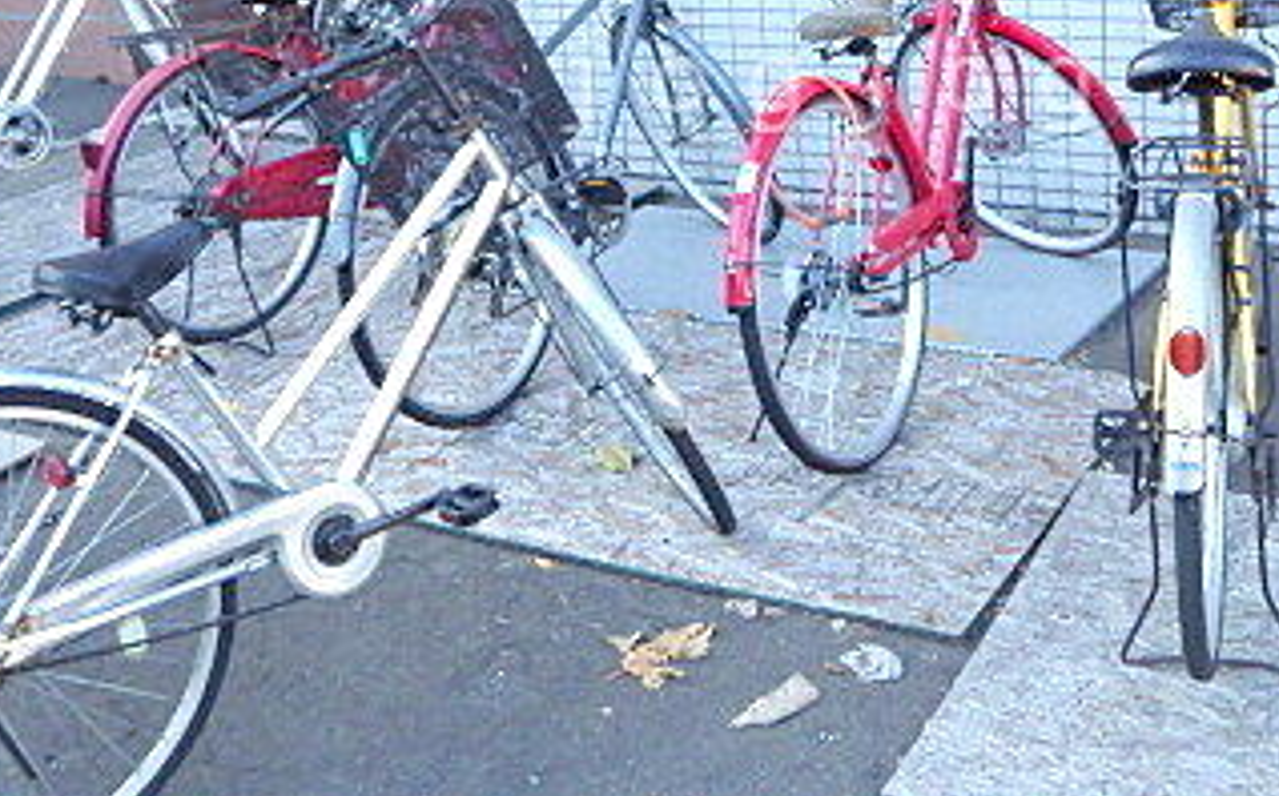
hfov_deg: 42.2
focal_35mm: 47
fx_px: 1637
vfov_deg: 26.5
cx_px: 837
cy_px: 84
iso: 100
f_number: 3.1
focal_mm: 4
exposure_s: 1/80
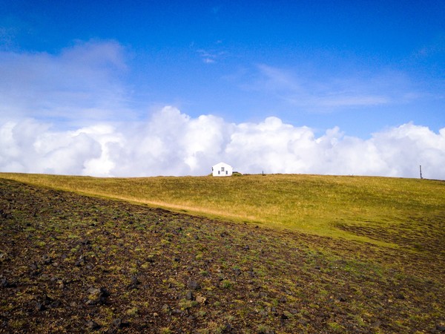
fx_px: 424
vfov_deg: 42.9
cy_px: 167
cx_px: 222
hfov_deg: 55.4
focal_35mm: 33
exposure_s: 1/3195
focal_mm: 4.12
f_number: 2.4
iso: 50
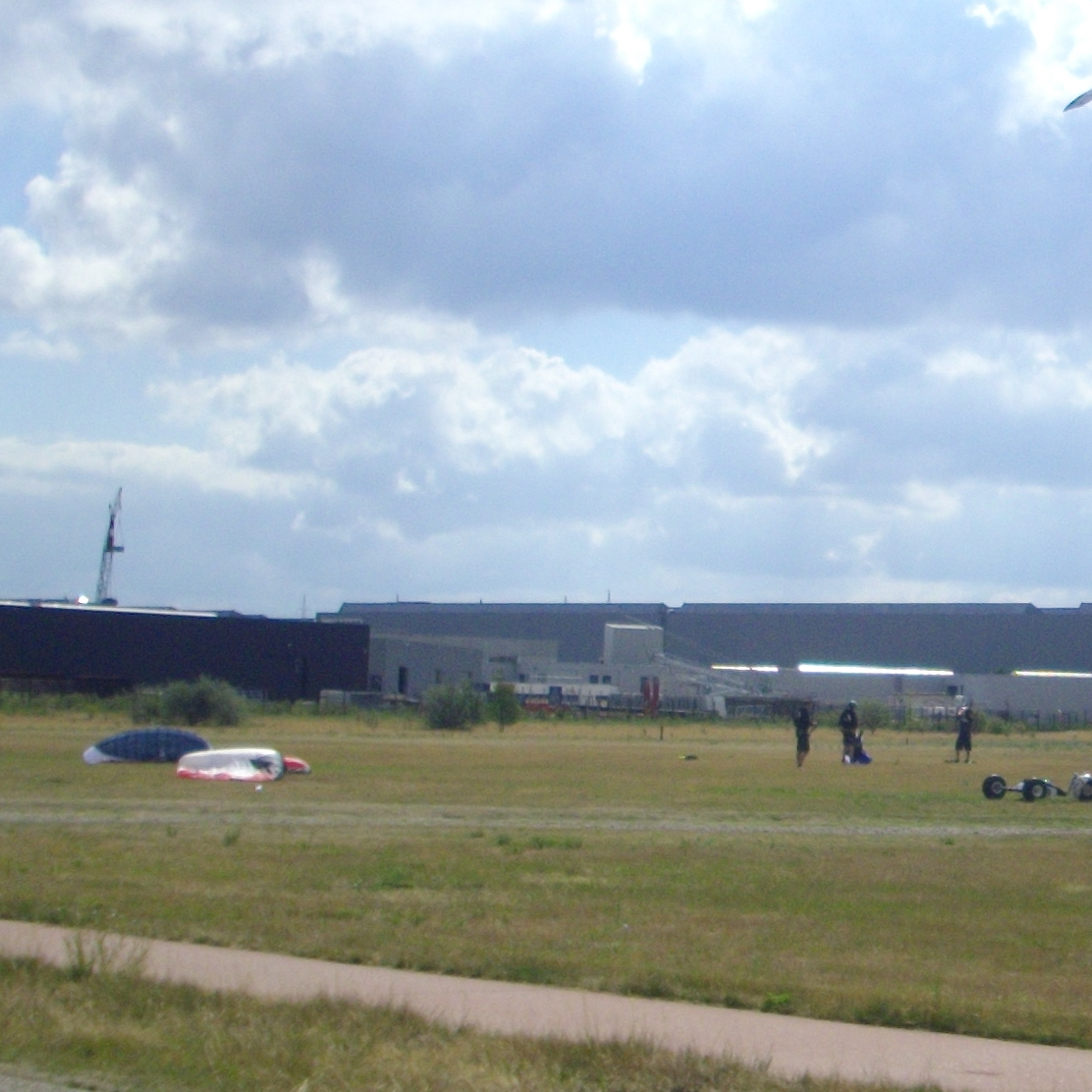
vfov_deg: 18.1
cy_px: 464
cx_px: 1096
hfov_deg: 17.7
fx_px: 3426
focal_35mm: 96
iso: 100
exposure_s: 1/800
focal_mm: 6.2
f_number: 5.6
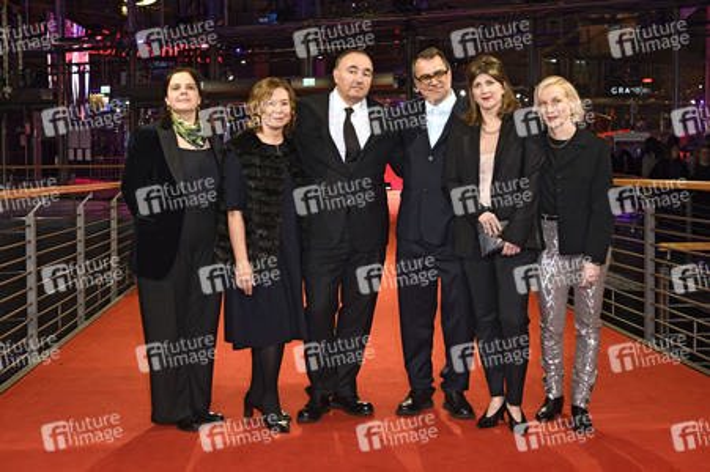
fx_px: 749
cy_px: 236
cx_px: 355
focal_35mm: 38
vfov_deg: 35.0
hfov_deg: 50.7
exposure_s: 1/160
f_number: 5
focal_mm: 38
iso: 1250
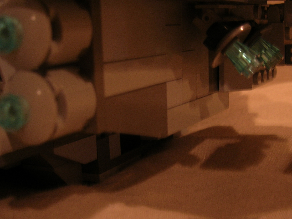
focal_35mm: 52
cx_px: 171
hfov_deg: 36.7
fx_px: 439
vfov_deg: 28.0
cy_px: 116
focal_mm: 5.7
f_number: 2.9
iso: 52
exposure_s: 1/3.3
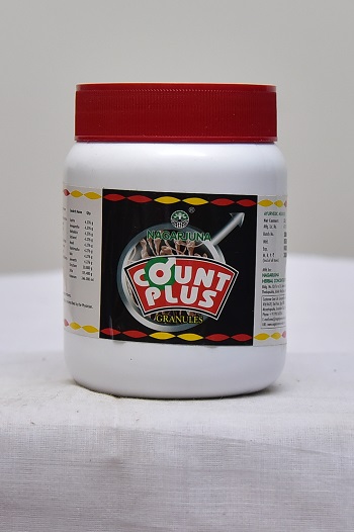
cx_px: 177
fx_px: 768
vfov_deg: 38.2
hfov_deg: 26.0
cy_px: 266
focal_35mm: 52
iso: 1600
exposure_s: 1/125
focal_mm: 52
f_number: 4.5
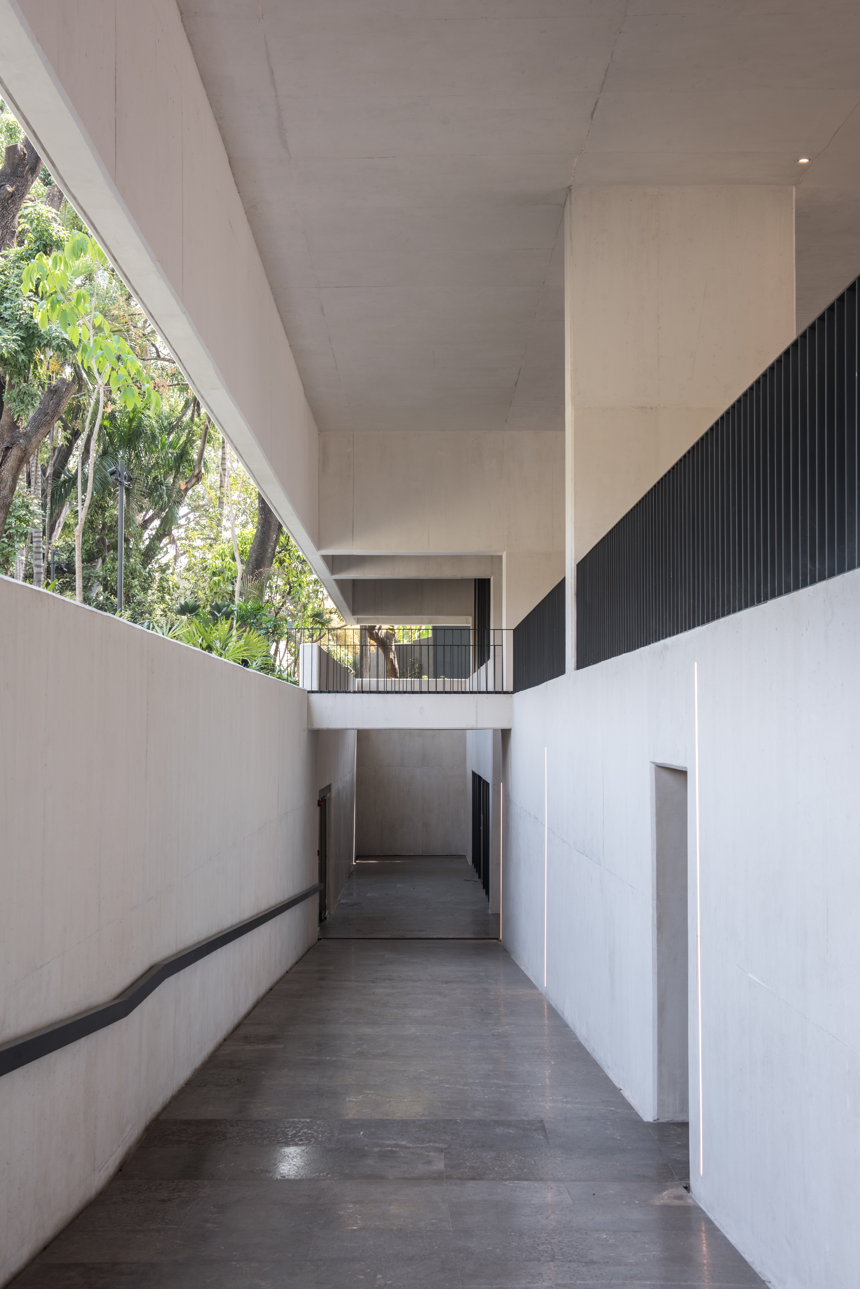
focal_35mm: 42
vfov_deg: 46.4
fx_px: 1504
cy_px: 644
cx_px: 430
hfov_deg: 31.9
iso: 31
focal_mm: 42
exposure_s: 1/6
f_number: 10
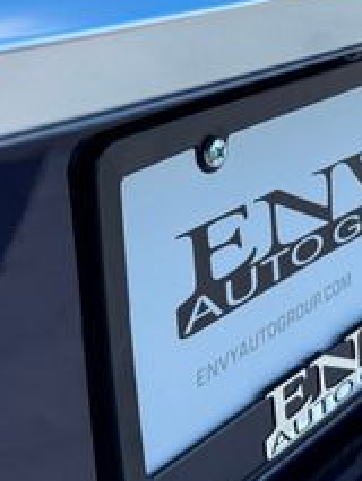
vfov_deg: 25.8
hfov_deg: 20.0
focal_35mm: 72
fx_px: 1003
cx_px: 335
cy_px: 9
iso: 100
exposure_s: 1/1653
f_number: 1.78
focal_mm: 6.76
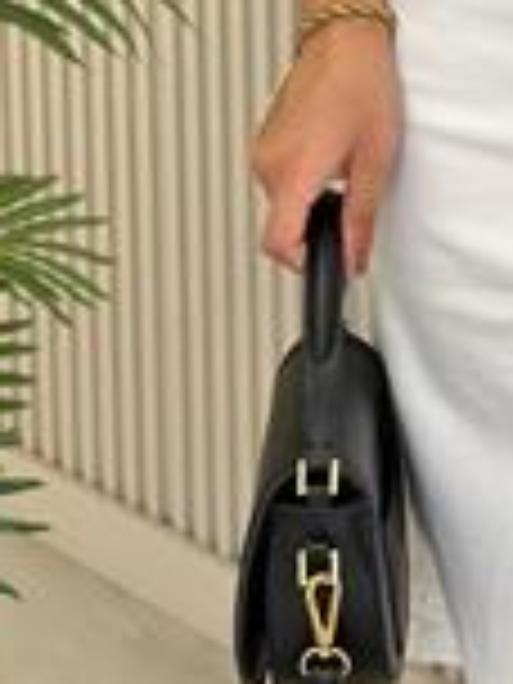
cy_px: -322
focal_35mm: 168
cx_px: 698
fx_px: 3320
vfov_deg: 11.3
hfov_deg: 8.7
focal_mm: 6.86
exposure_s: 1/311
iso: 80
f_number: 1.78
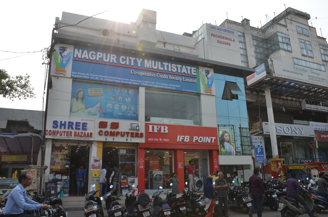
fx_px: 245
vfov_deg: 47.7
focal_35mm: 27
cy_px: 108
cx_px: 164
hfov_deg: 67.5
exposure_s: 1/400
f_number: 10
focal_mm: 18
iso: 400
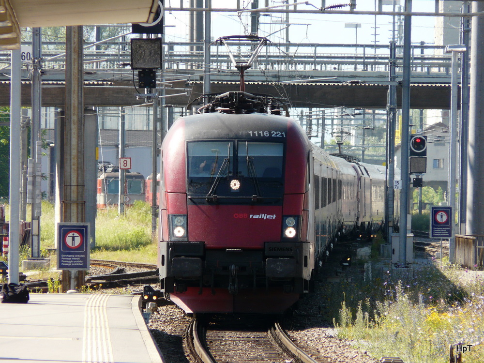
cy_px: 182
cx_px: 242
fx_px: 6544
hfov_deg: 4.2
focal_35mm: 468
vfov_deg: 3.2
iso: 100
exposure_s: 1/250
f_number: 4.5
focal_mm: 76.9
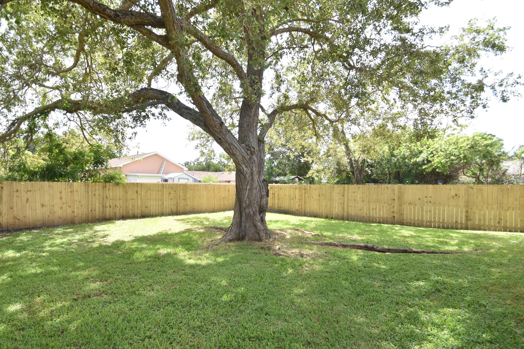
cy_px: 187
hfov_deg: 89.9
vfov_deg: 67.3
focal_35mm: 18
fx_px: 262
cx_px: 248
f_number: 3.5
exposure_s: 1/1500
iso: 800
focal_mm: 10
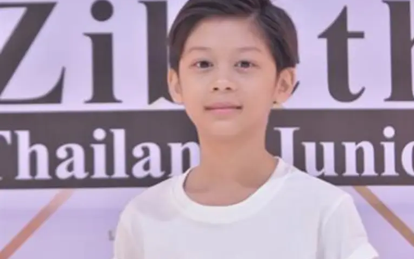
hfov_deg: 11.9
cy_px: 195
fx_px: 1983
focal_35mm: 176
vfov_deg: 7.5
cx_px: 211
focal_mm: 75
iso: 2000
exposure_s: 1/125
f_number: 4
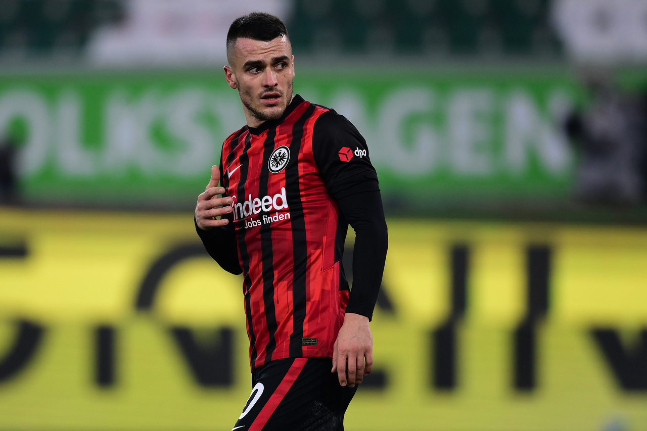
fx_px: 7187
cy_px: 216
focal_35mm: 400
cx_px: 324
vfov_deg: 3.4
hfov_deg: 5.2
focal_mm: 400
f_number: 3.5
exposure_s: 1/2000
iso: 3200
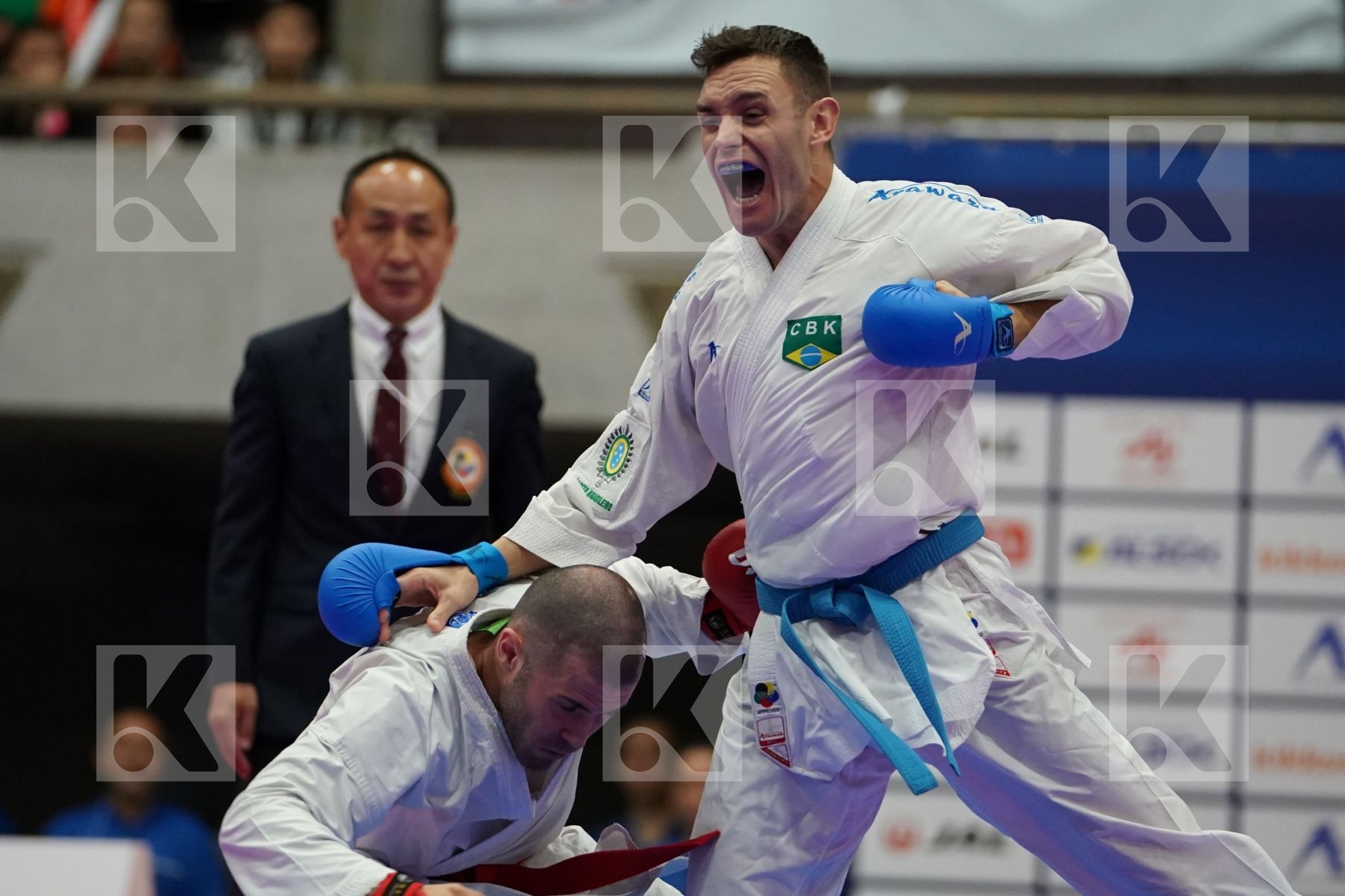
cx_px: 672
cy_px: 448
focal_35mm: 261
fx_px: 9750
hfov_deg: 7.9
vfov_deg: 5.3
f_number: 2.8
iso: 3200
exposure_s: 1/1000
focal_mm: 174
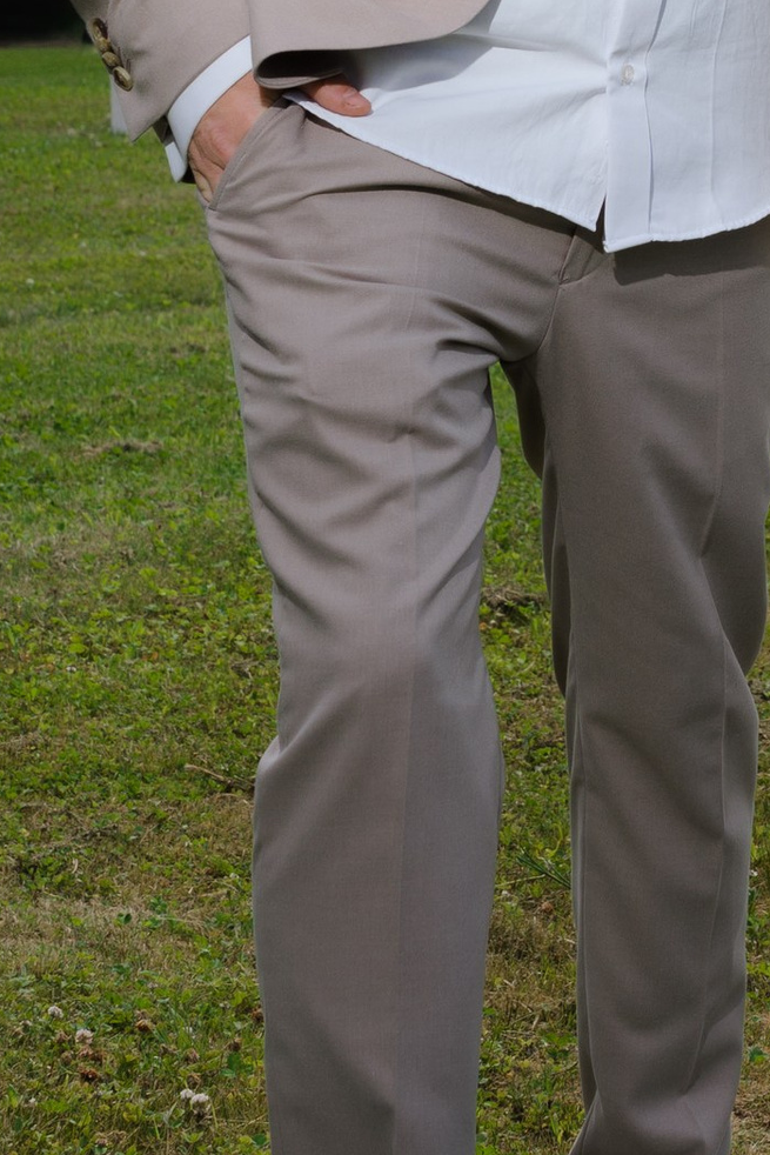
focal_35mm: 172
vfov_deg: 11.8
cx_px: 993
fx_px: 5516
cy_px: -143
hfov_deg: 7.9
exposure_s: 1/200
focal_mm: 44
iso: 64
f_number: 9
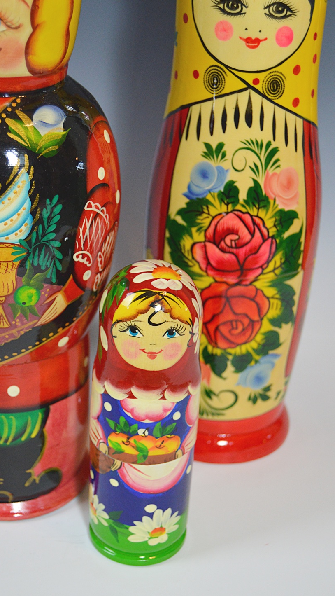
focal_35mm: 62
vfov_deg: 33.8
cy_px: 297
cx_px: 161
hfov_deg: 19.4
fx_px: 979
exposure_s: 1/60
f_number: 4.8
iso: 900
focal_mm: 38
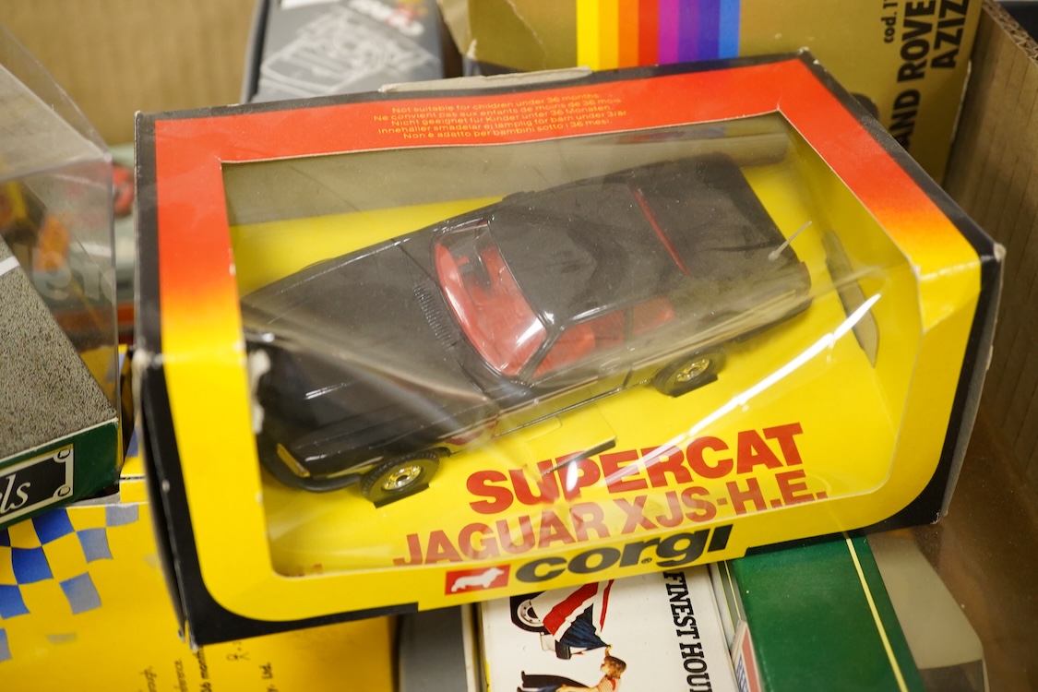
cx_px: 519
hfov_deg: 43.6
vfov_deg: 29.9
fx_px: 1297
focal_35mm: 45
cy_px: 346
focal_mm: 30
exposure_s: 1/100
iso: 2000
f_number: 6.3
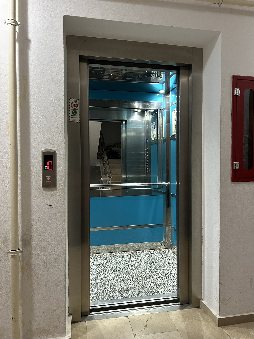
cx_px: 127
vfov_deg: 67.3
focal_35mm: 26
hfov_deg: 53.1
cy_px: 170
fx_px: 254
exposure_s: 1/50
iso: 250
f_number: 1.5
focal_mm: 5.7
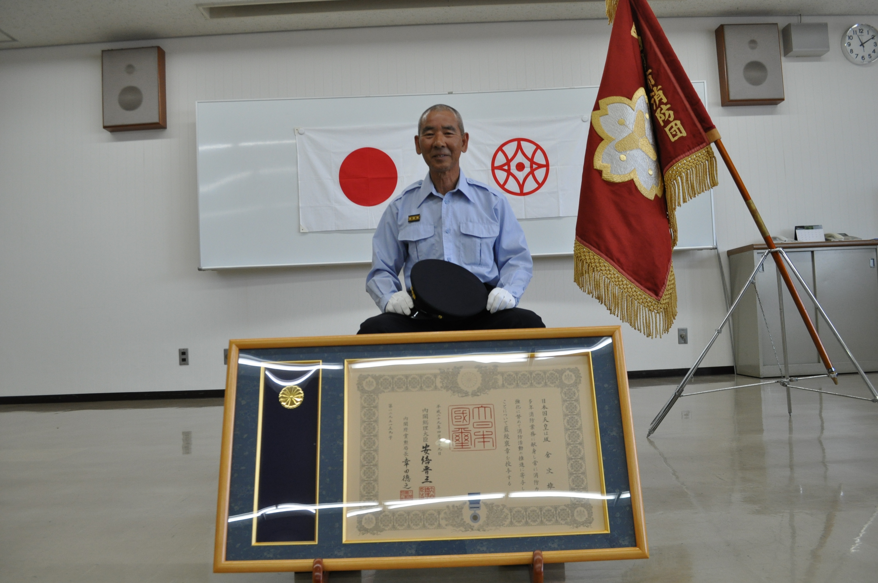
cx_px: 439
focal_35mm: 30
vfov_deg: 43.5
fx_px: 731
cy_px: 292
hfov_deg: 62.0
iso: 800
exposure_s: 1/200
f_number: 7.1
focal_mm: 20
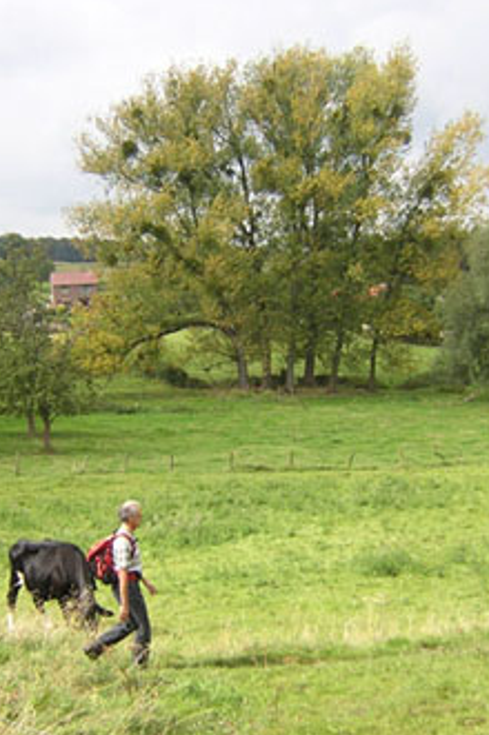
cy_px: 369
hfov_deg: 26.4
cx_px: 233
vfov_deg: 38.9
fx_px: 1041
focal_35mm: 51
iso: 100
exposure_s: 1/478
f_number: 2.6
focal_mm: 4.7
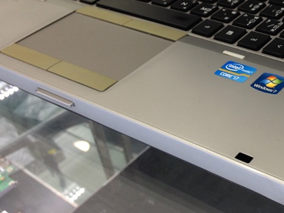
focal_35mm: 63
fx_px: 517
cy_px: 49
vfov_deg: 23.0
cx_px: 270
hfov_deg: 29.1
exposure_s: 1/20
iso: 50
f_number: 2.4
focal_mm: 4.12
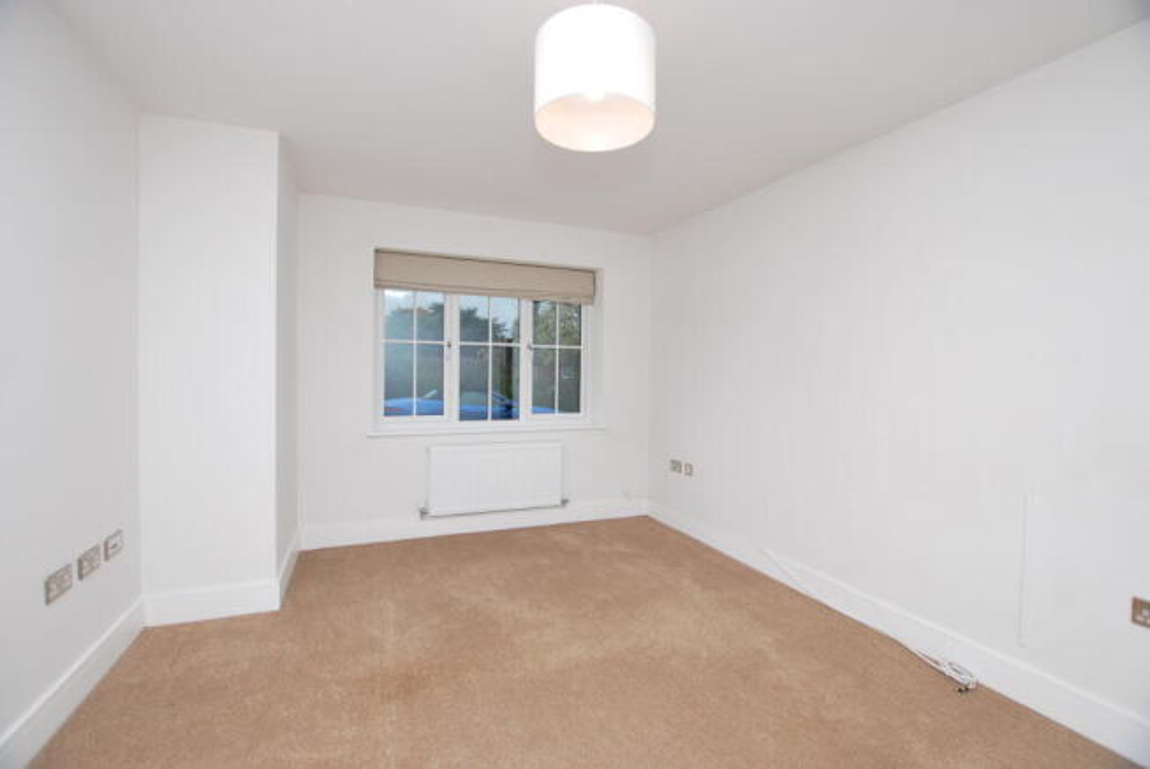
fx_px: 480
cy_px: 384
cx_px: 575
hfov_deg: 100.3
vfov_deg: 77.5
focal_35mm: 15
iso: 100
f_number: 4
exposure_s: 1/60
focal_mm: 10
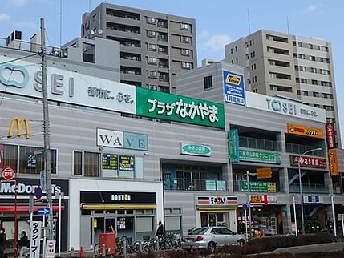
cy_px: 113
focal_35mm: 52
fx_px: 517
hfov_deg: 36.8
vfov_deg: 28.0
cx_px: 168
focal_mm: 6.4
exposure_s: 1/640
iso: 125
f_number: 5
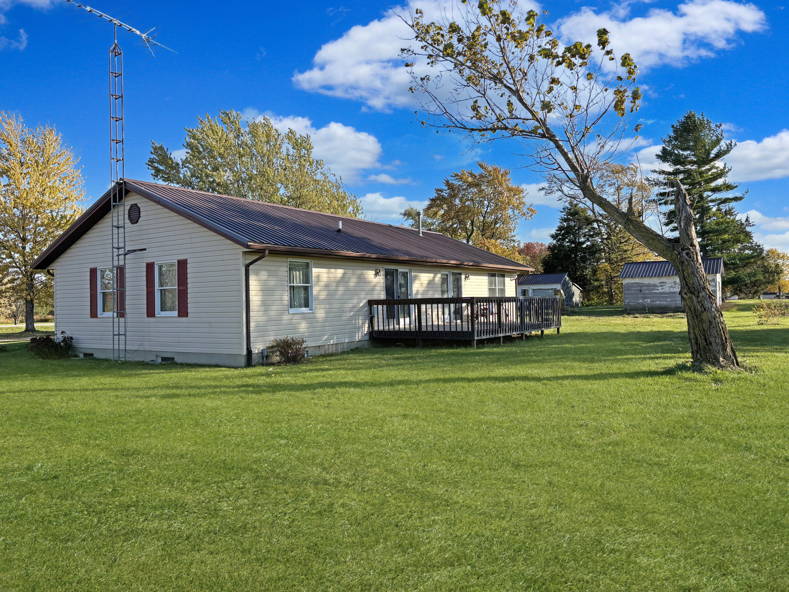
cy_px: 296
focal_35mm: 26
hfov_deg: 67.3
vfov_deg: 53.1
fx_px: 593
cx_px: 394
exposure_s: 1/1695
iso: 50
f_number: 1.6
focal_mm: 5.96
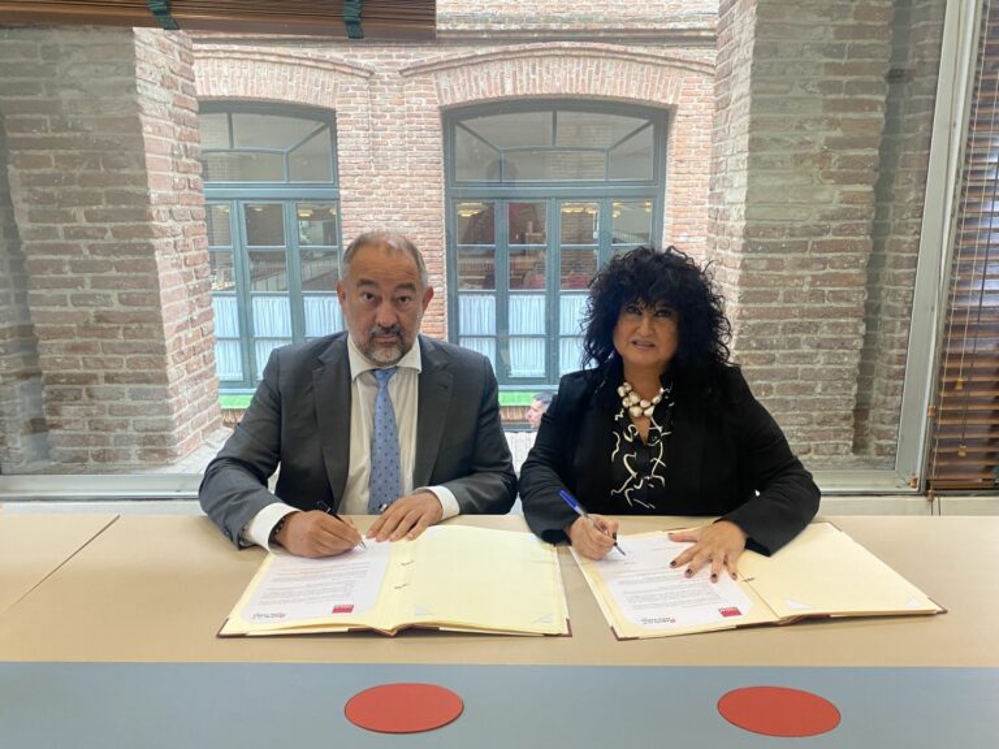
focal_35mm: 26
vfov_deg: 53.1
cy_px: 374
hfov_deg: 67.3
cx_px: 500
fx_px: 750
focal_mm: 4.25
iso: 125
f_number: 1.8
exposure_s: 1/50
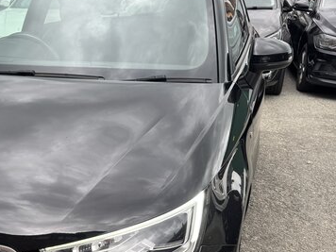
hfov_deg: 34.1
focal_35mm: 54
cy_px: 193
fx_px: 524
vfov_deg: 26.6
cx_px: 51
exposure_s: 1/362
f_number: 1.78
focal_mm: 6.76
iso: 80
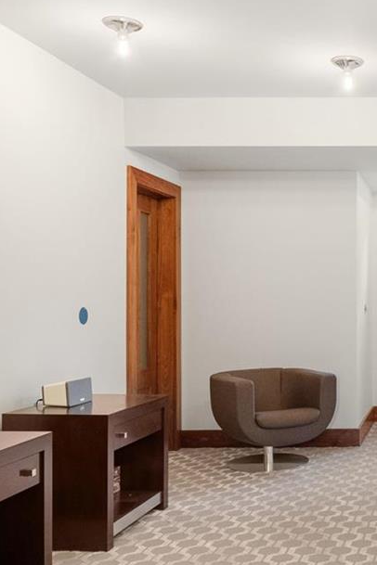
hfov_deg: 28.5
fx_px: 660
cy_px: 319
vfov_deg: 46.3
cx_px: 429
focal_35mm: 42
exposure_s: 1/1.67
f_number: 7.1
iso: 400
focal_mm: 8
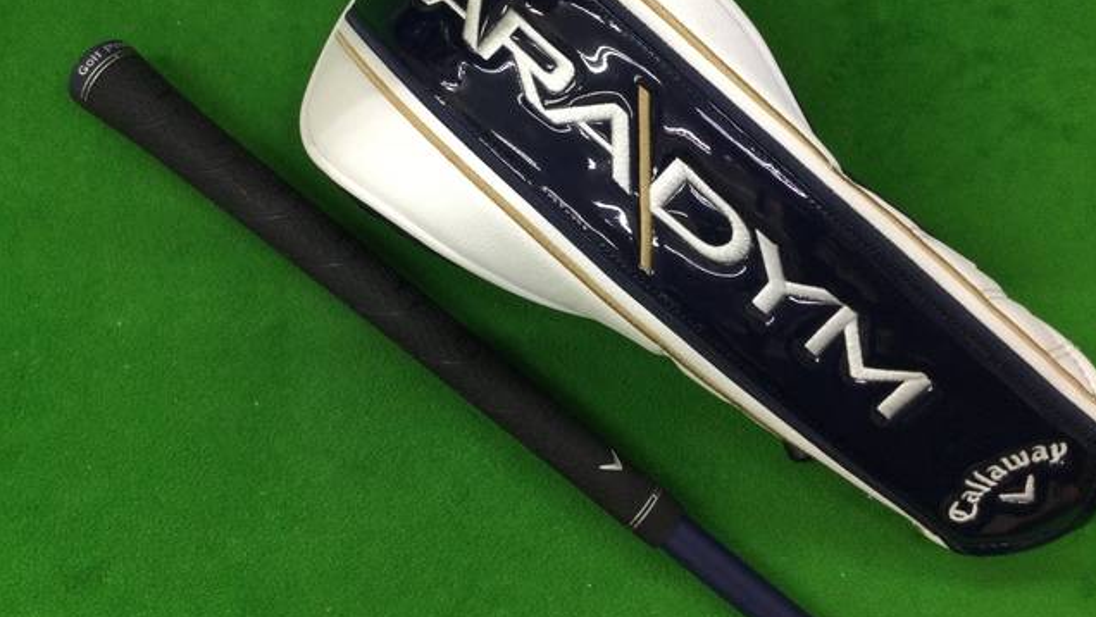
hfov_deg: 58.0
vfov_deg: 34.5
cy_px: 240
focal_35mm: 34
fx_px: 988
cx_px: 550
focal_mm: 3.3
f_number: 2.4
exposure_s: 1/30
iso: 50
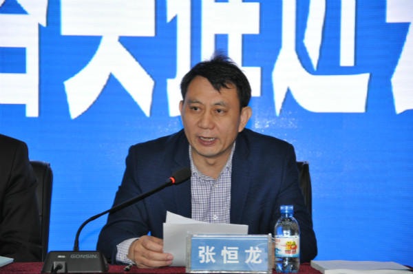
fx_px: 1460
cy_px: 137
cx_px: 206
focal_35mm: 128
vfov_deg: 10.7
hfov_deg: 16.1
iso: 800
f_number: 5.6
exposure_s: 1/100
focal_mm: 85
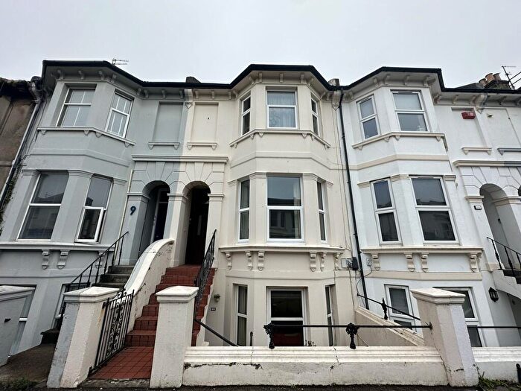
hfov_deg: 102.1
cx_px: 260
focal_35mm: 14
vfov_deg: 85.7
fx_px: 211
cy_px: 196
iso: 40
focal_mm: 2.22
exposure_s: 1/600
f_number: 2.2
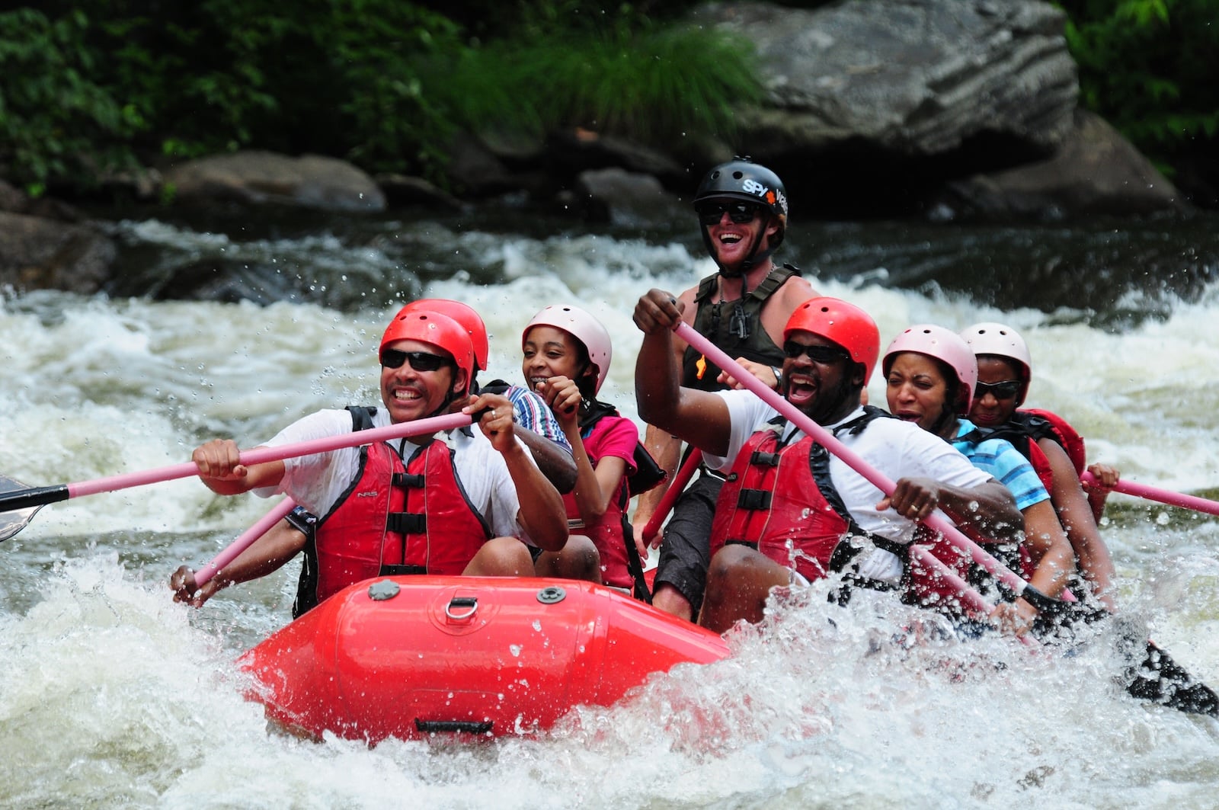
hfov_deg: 4.6
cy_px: 405
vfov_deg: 3.0
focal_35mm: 450
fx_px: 15220
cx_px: 610
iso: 640
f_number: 5.6
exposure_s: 1/800
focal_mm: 300
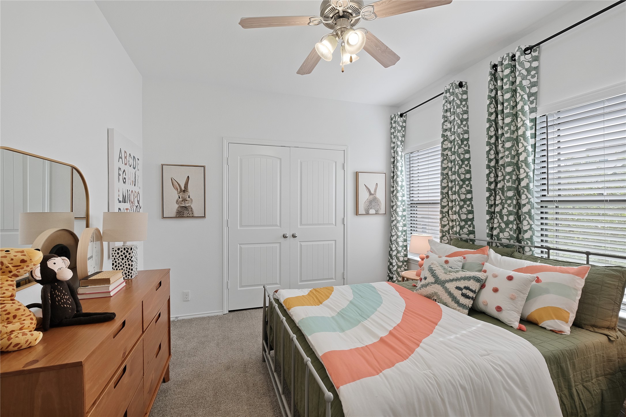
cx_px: 313
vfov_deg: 77.3
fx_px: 261
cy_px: 208
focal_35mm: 15
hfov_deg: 100.4
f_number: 7.1
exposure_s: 1/15
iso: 500
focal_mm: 10
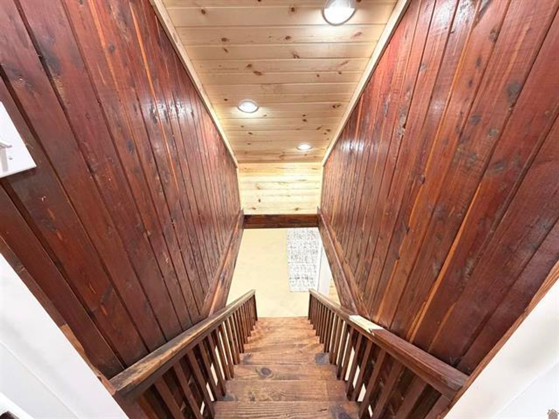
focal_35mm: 14
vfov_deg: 85.7
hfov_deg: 102.1
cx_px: 280
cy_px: 210
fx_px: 226
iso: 400
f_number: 2.2
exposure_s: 1/60
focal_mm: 2.22
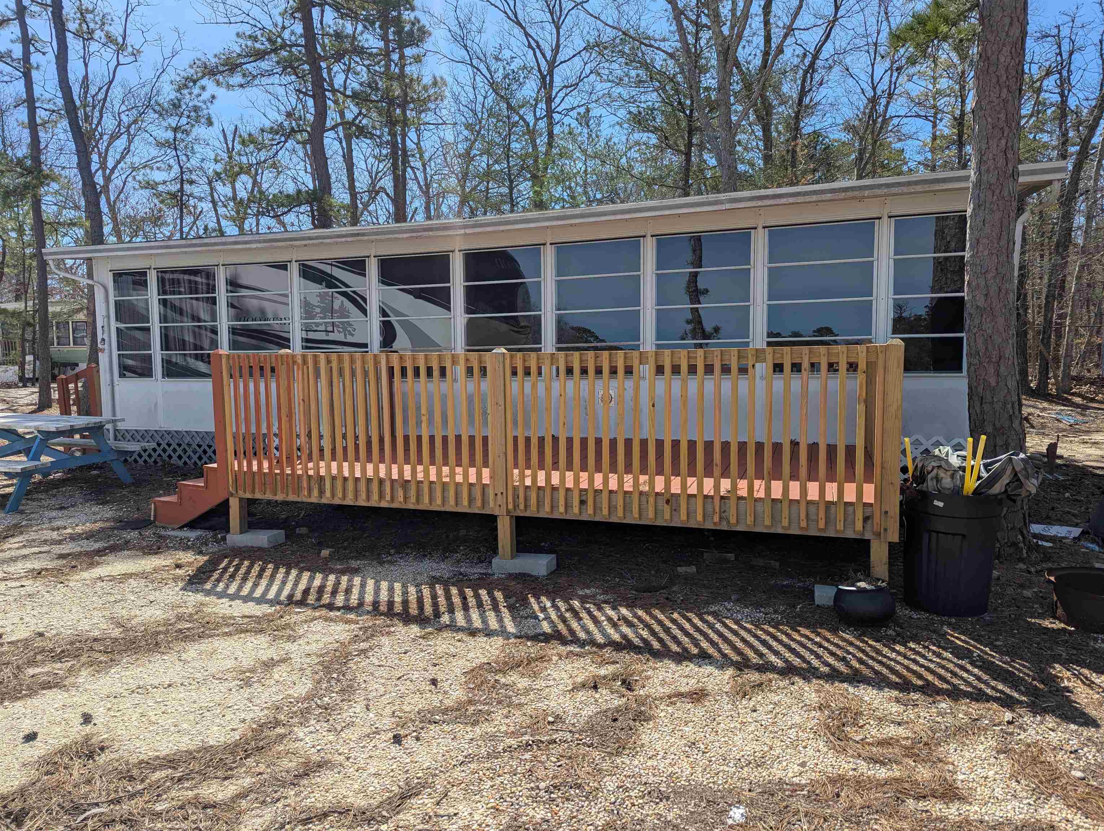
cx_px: 552
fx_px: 767
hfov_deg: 71.5
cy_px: 416
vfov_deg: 56.9
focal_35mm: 24
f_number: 1.85
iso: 39
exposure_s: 1/1887
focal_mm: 6.81
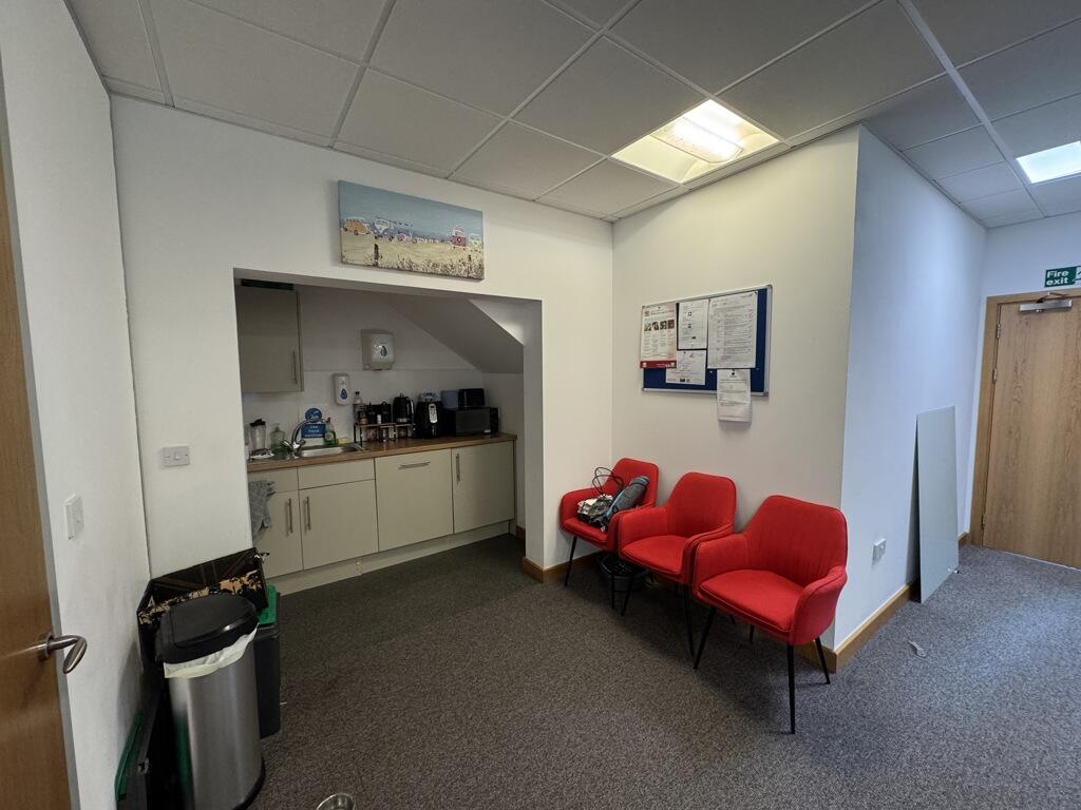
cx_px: 540
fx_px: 437
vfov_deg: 85.7
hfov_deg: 102.1
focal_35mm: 14
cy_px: 405
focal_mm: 2.22
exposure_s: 1/100
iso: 250
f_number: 2.2
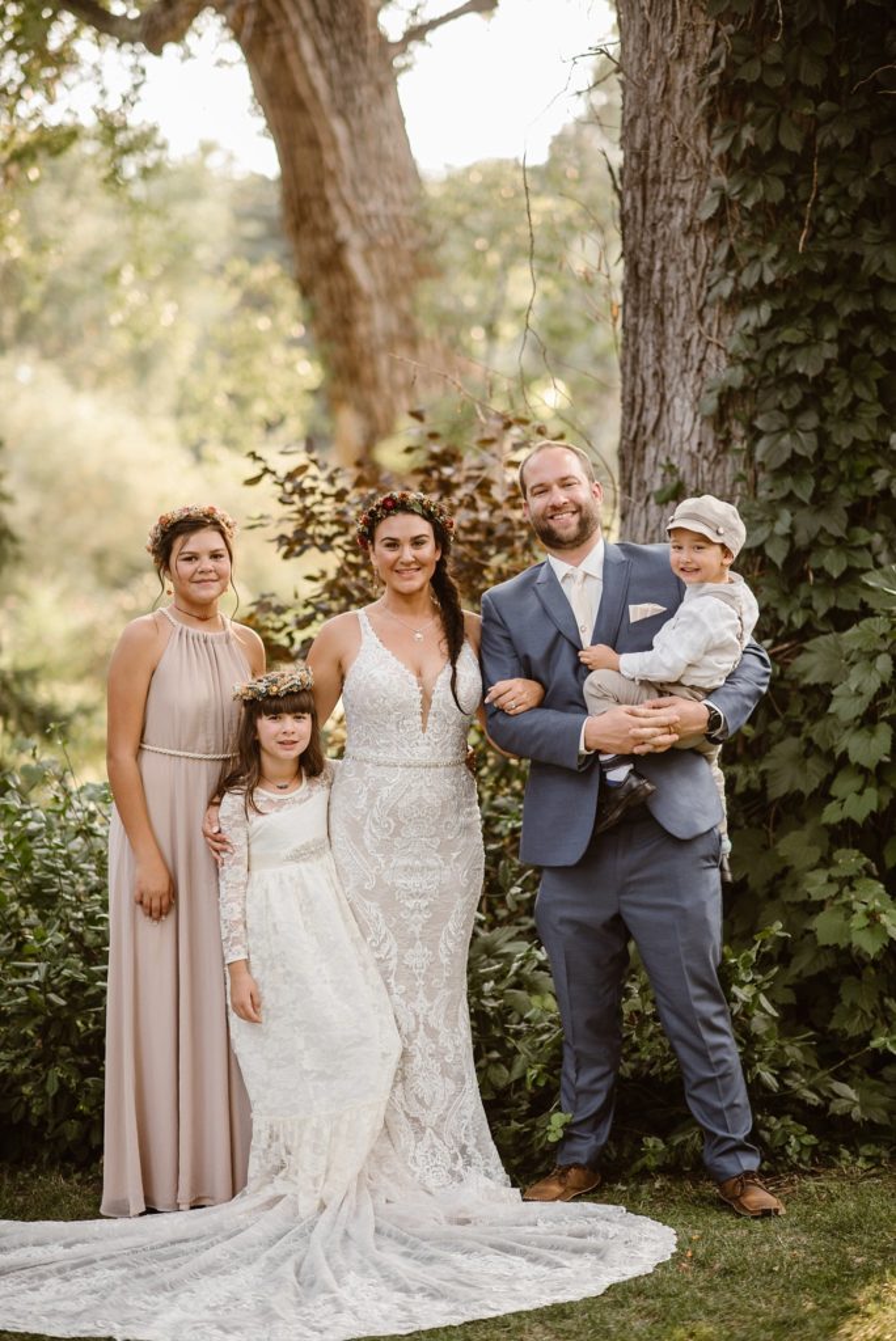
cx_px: 448
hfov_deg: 16.1
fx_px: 3169
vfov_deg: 23.9
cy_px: 670
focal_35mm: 85
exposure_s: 1/400
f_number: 1.8
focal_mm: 85
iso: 200
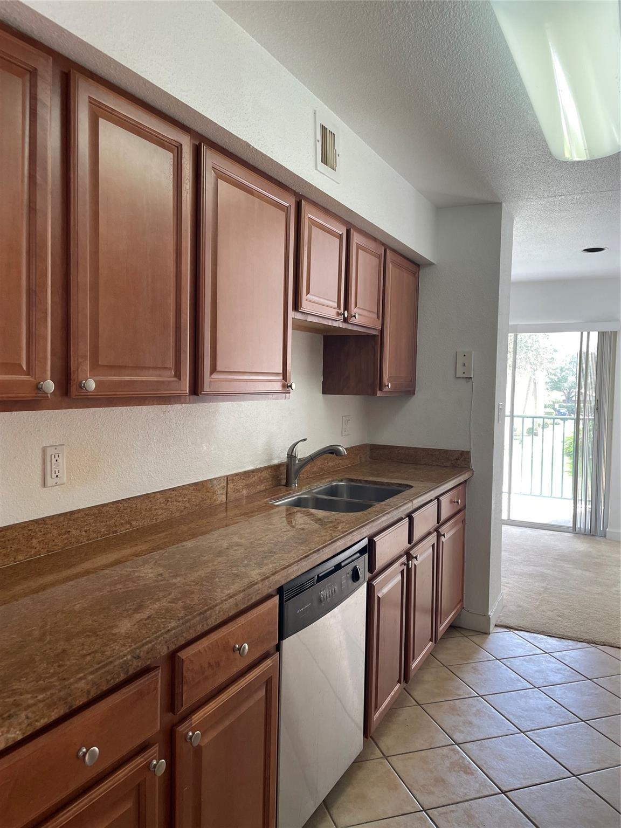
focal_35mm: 26
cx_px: 310
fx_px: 622
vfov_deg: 67.3
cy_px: 414
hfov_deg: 53.1
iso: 80
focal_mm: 4.2
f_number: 1.6
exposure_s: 1/120
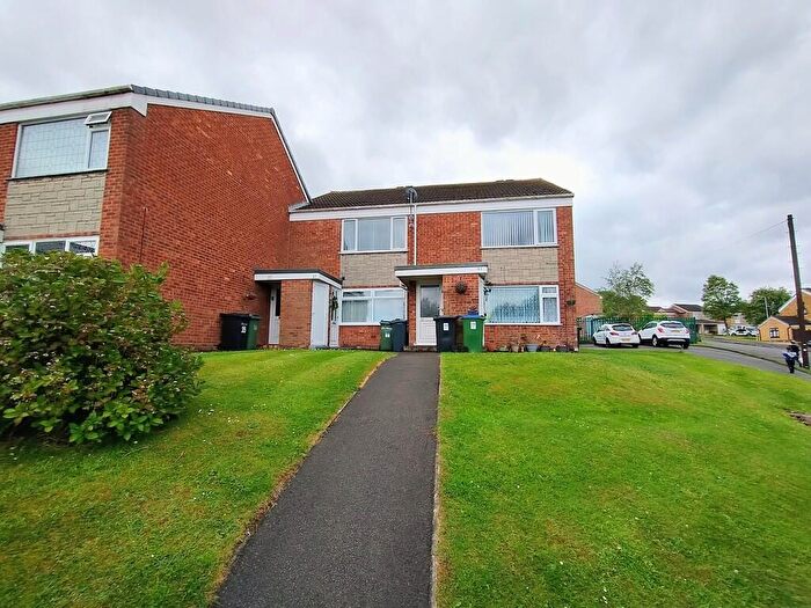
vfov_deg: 78.1
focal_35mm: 16
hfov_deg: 94.5
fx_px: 375
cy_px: 304
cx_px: 406
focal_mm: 1.66
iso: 100
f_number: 2.2
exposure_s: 1/710
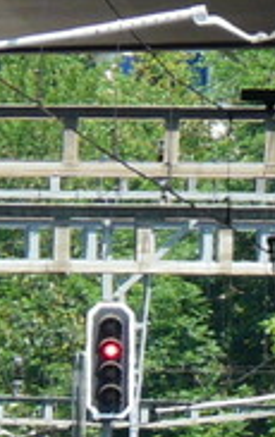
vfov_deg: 1.5
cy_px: 755
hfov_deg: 1.0
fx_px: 16161
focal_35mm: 1353
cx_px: 832
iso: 100
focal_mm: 38.4
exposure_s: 1/200
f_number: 5.6
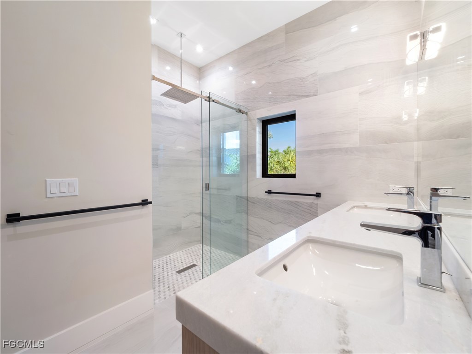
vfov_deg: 85.7
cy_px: 177
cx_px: 236
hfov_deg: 102.1
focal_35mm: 14
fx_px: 191
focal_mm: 7
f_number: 7.1
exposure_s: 1/10
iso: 200
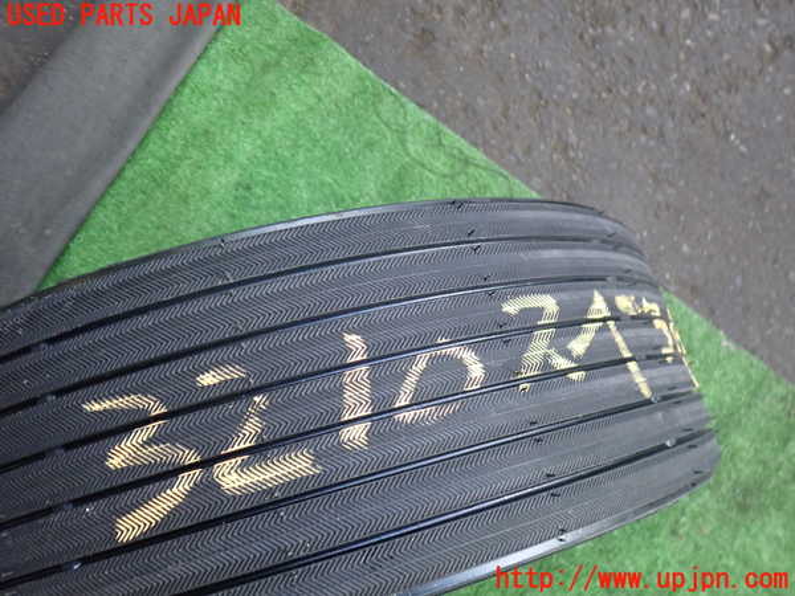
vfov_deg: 46.8
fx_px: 689
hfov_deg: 60.0
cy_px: 298
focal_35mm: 30
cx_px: 398
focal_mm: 5.4
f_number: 2.3
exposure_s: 1/160
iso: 500
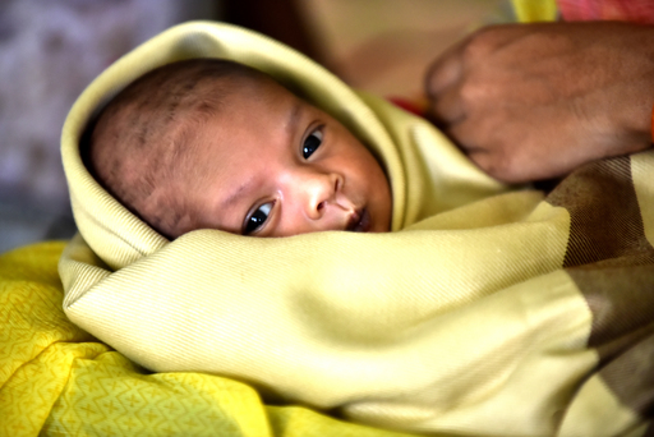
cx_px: 327
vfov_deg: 6.9
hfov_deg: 10.3
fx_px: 3635
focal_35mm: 200
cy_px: 218
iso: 1000
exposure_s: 1/200
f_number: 3.2
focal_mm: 200
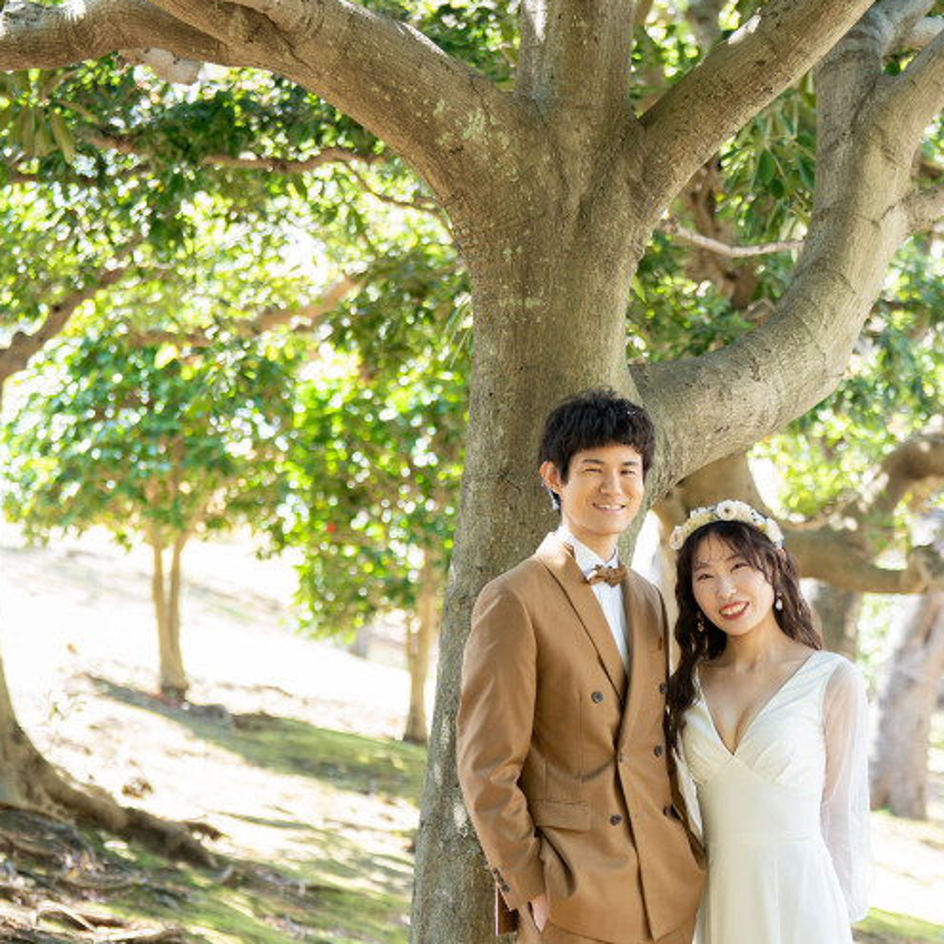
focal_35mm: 103
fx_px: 3178
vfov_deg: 16.8
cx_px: 679
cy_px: 692
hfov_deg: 16.8
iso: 200
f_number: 2
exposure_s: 1/200
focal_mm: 50
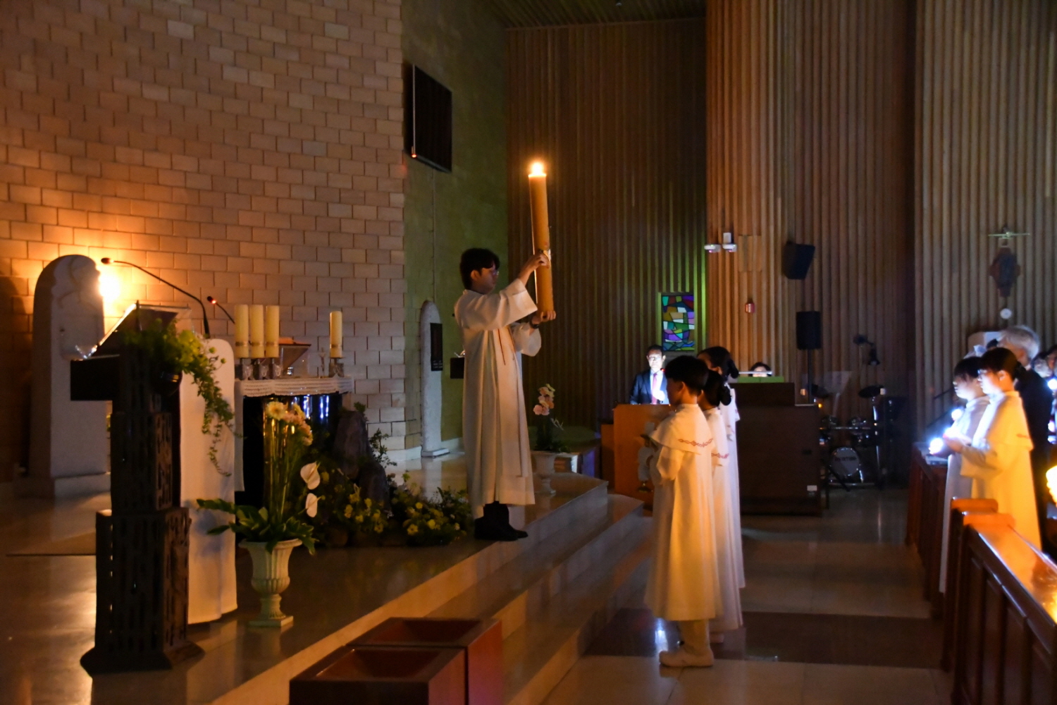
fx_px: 1497
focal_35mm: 51
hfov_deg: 38.9
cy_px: 352
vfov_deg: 26.5
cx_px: 528
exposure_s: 1/4
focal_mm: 34
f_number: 4.2
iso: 12800
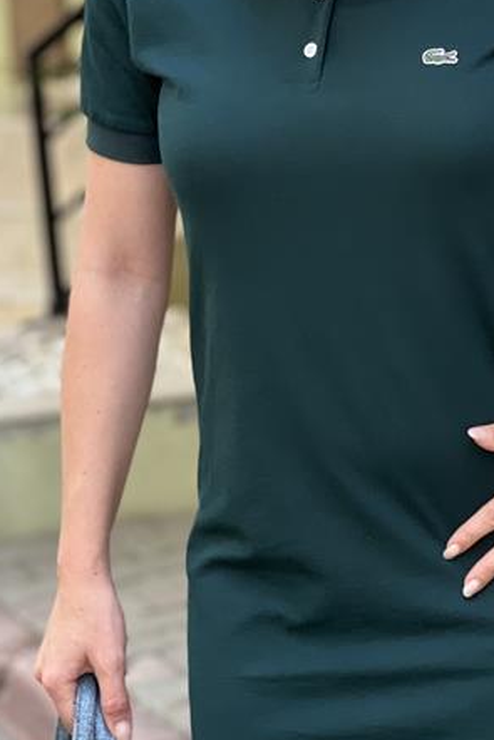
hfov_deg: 9.5
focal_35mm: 145
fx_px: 2982
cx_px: 358
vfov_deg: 14.1
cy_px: 164
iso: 64
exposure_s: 1/121
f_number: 2.8
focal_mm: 9
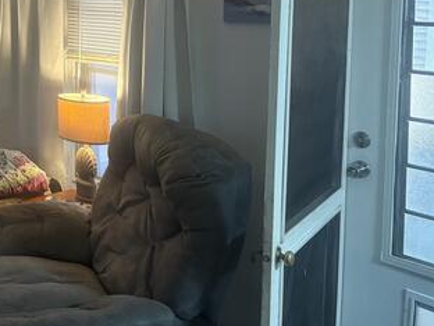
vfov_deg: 28.3
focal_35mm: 50
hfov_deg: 35.2
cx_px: 18
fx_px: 627
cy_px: 50
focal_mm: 5.96
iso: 250
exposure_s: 1/60
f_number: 1.6
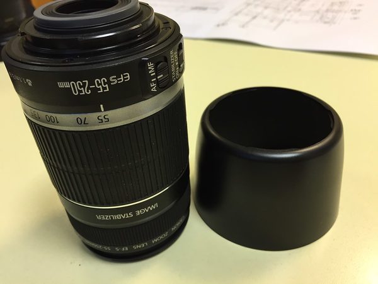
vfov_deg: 48.2
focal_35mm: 29
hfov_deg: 61.7
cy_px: 142
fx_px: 317
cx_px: 189
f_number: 2.2
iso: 50
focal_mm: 4.15
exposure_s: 1/33
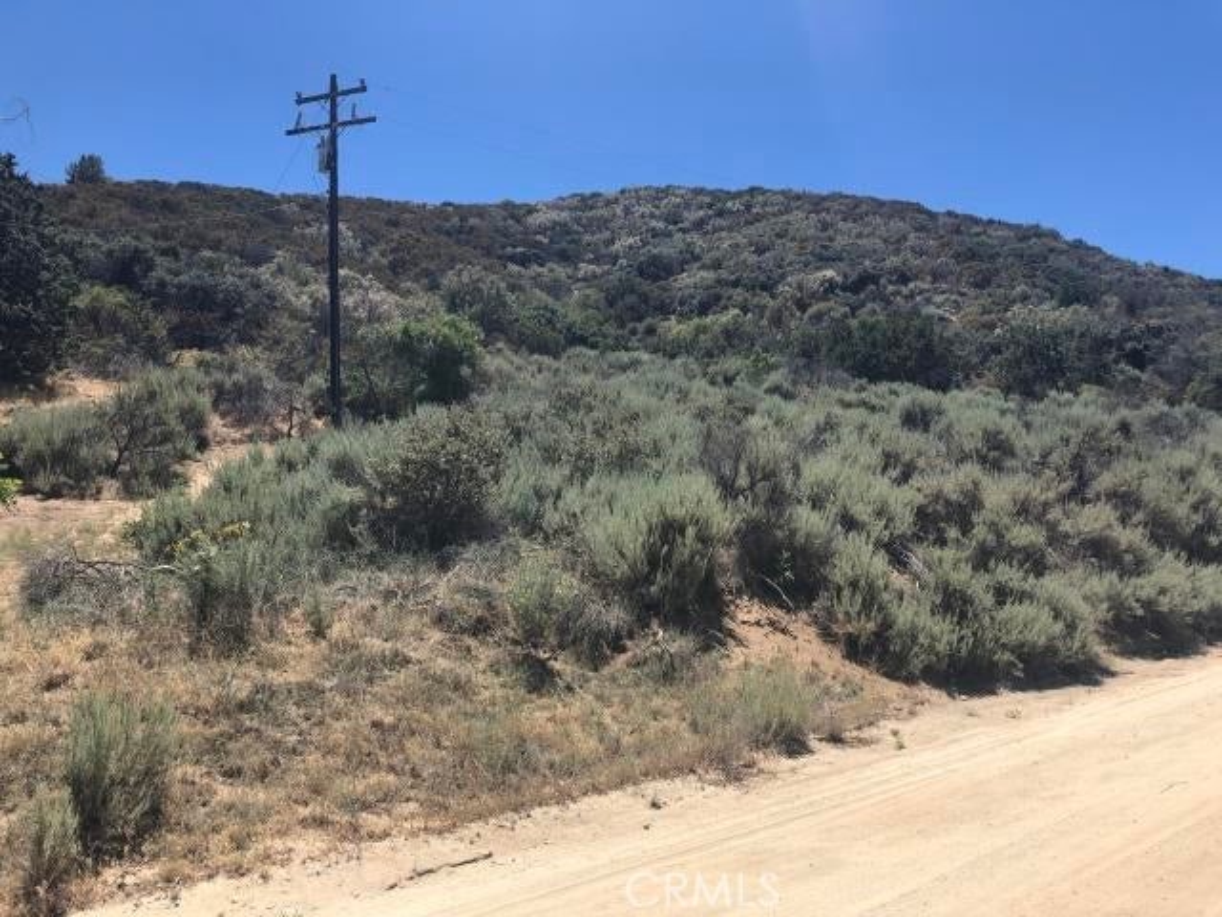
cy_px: 458
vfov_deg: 49.7
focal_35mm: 28
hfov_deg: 63.4
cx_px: 611
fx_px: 988
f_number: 1.8
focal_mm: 4
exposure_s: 1/1656
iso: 20
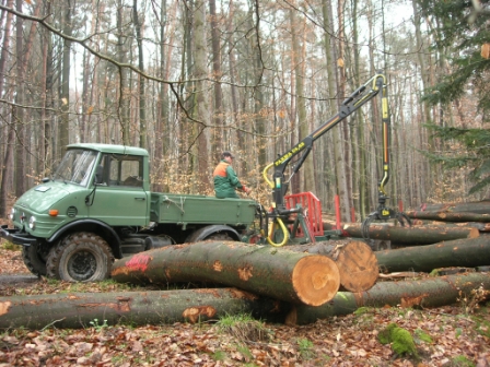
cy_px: 184
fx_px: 538
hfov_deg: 49.0
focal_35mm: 38
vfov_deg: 37.7
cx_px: 245
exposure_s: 1/44
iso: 64
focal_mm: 7.8
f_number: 2.8
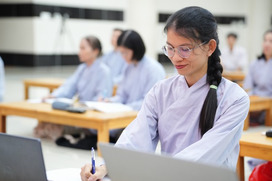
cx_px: 136
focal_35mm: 77
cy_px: 91
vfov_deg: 17.7
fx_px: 582
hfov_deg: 26.3
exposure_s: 1/250
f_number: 2.8
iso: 5000
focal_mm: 76
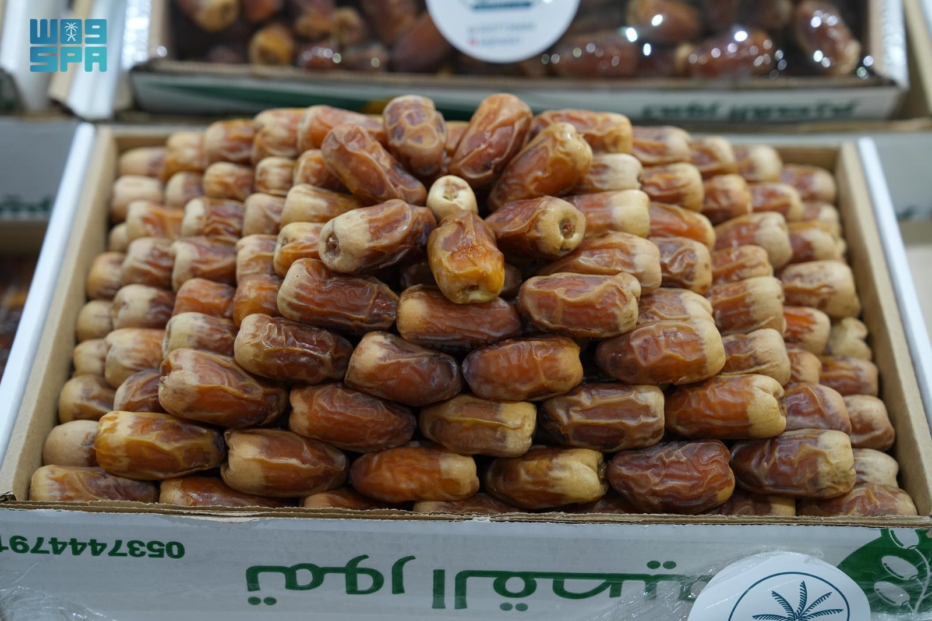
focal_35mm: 70
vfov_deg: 19.4
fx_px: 1812
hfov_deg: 28.8
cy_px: 310
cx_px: 466
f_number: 4.5
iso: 800
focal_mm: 70
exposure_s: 1/125
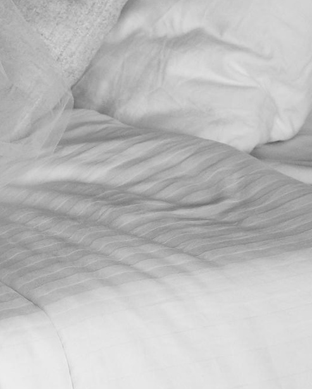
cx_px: -461
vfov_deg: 7.9
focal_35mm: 234
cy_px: -357
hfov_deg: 6.3
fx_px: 2700
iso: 1000
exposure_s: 1/500
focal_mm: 40
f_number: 2.8
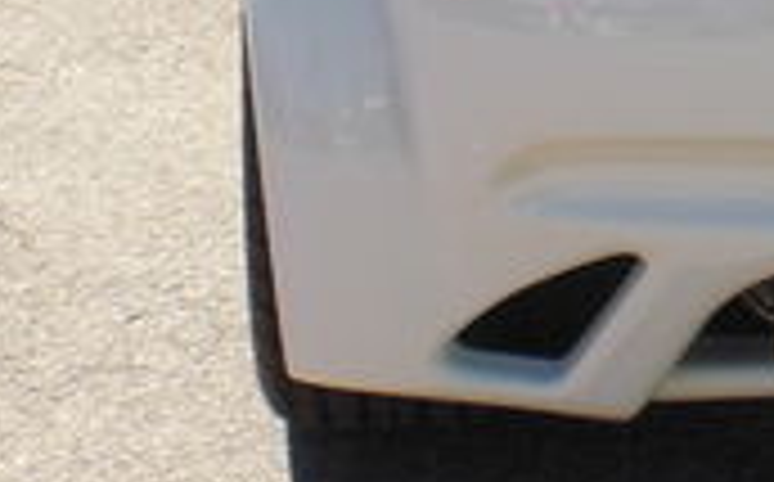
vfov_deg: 8.4
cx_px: 1264
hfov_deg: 13.0
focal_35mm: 150
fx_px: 3160
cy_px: -396
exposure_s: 1/200
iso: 64
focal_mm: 6.3
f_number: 5.6
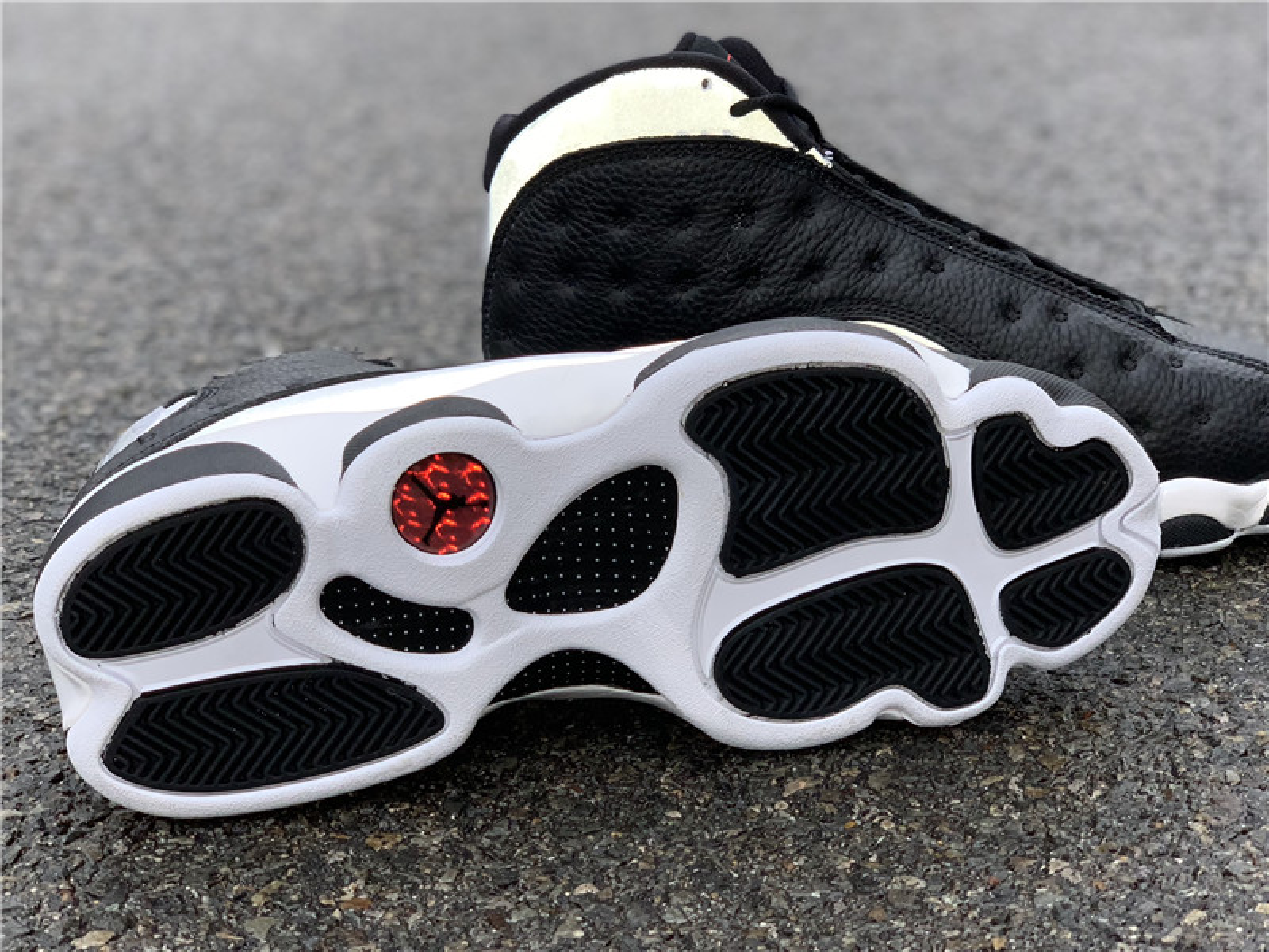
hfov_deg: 36.8
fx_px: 1906
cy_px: 476
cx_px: 634
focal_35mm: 52
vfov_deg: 28.0
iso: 32
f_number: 2.4
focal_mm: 6
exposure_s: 1/122
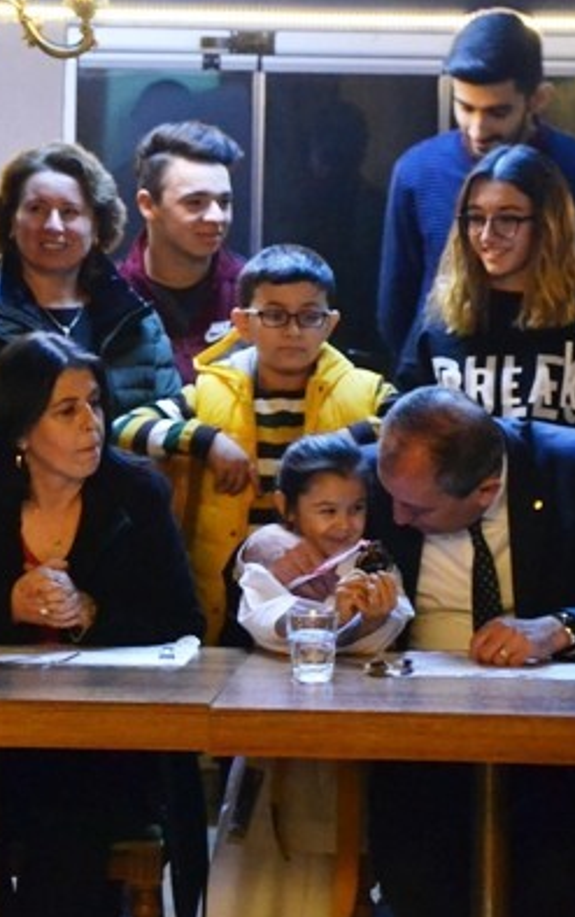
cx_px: 226
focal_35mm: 155
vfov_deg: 13.5
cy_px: 390
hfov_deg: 8.5
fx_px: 3878
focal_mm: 50
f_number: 5
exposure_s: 1/40
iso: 3200
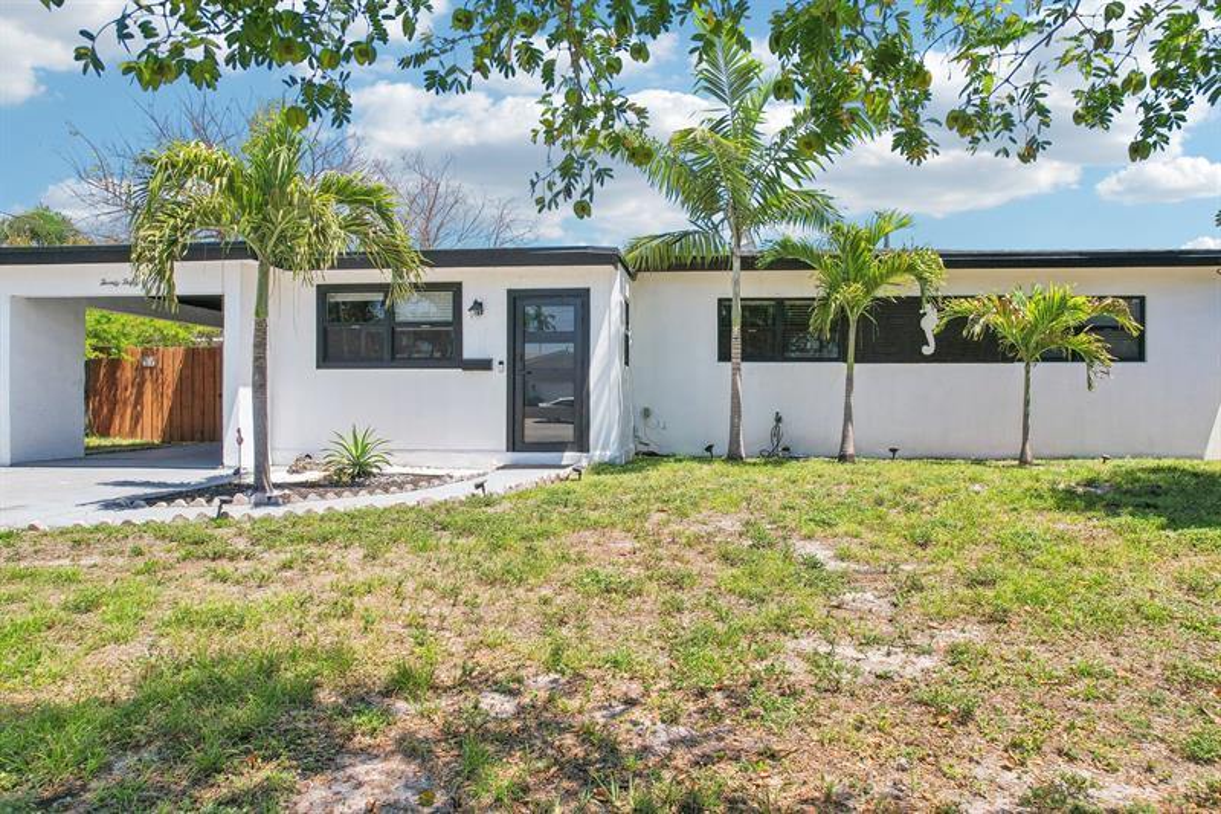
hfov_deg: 78.6
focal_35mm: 22
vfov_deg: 57.2
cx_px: 610
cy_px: 407
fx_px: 746
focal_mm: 8.4
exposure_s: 1/320
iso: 100
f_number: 2.8
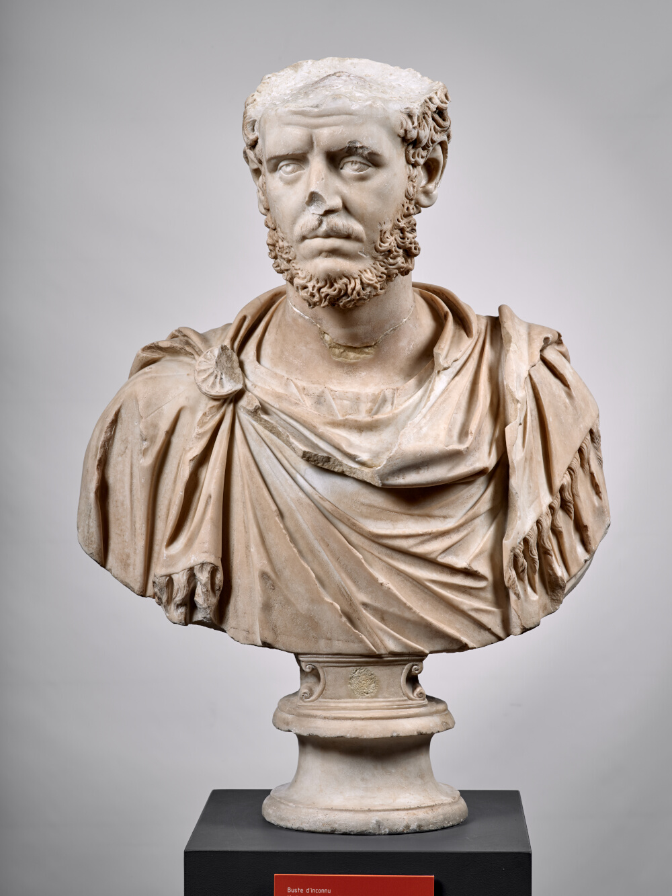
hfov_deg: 23.3
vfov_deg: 30.7
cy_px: 448
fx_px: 1630
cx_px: 336
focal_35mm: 63
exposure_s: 1/125
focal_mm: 80
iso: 100
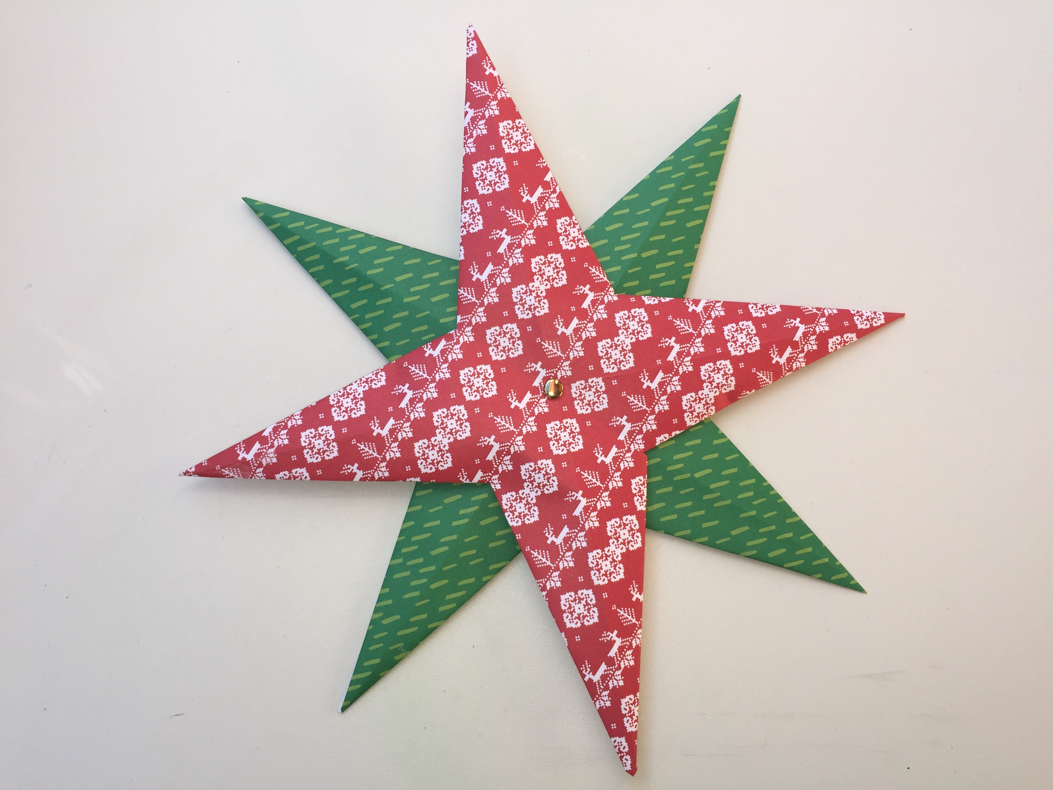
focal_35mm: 29
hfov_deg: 61.7
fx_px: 882
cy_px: 395
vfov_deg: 48.2
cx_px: 526
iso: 32
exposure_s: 1/384
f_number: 2.2
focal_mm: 4.15
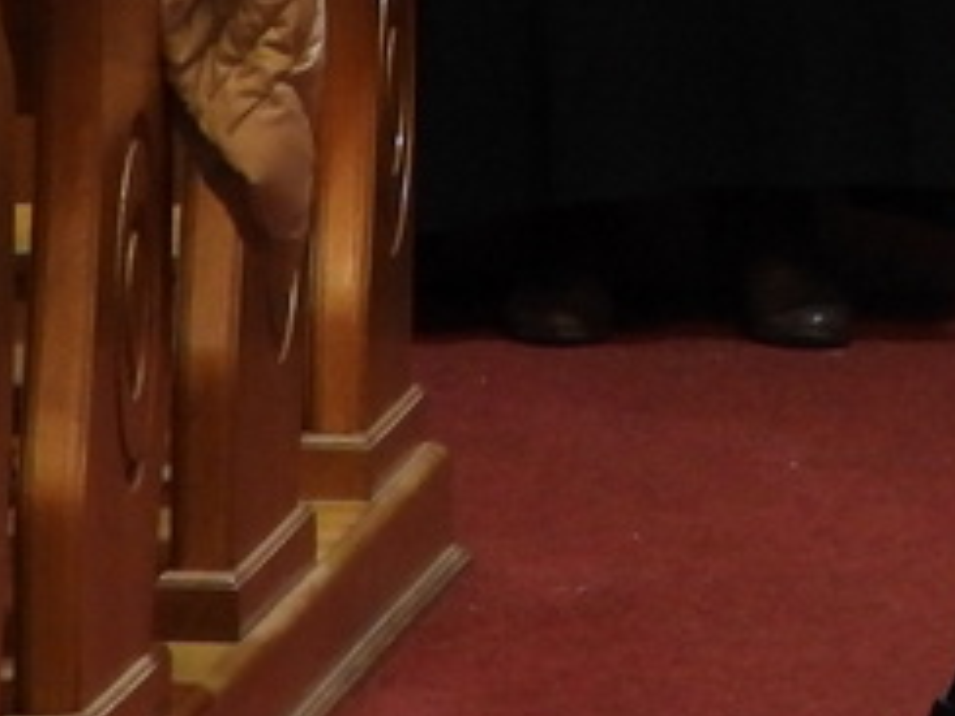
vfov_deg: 2.2
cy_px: -1006
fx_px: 18346
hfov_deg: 3.0
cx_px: 1965
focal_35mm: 665
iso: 500
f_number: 4
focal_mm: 24.3
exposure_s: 1/15
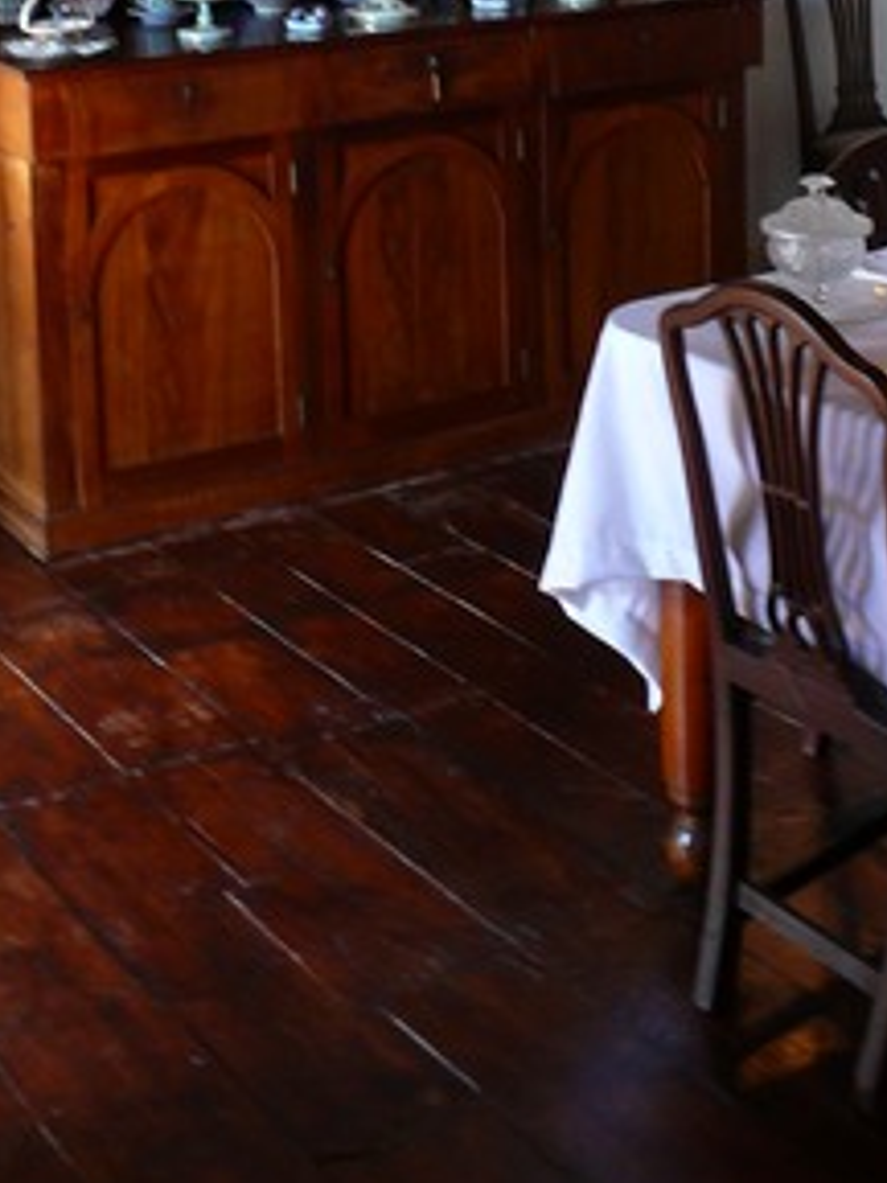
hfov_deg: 16.2
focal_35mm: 91
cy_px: -312
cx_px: 583
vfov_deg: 19.9
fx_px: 3109
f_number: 4
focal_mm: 7.4
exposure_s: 1/8
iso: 100
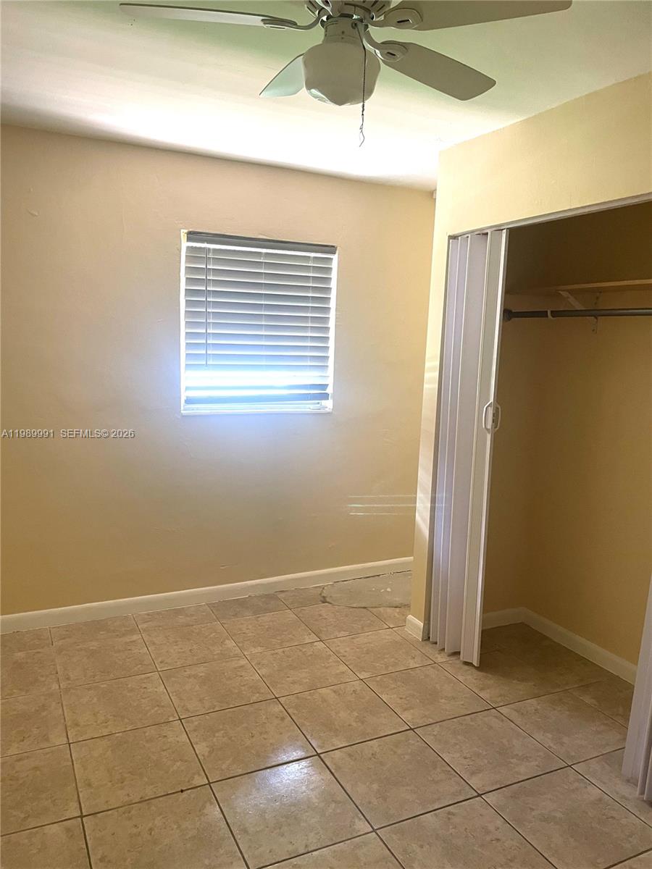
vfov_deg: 67.3
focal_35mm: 26
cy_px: 434
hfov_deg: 53.1
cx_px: 326
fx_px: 653
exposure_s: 1/60
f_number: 1.6
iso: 200
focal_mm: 4.2
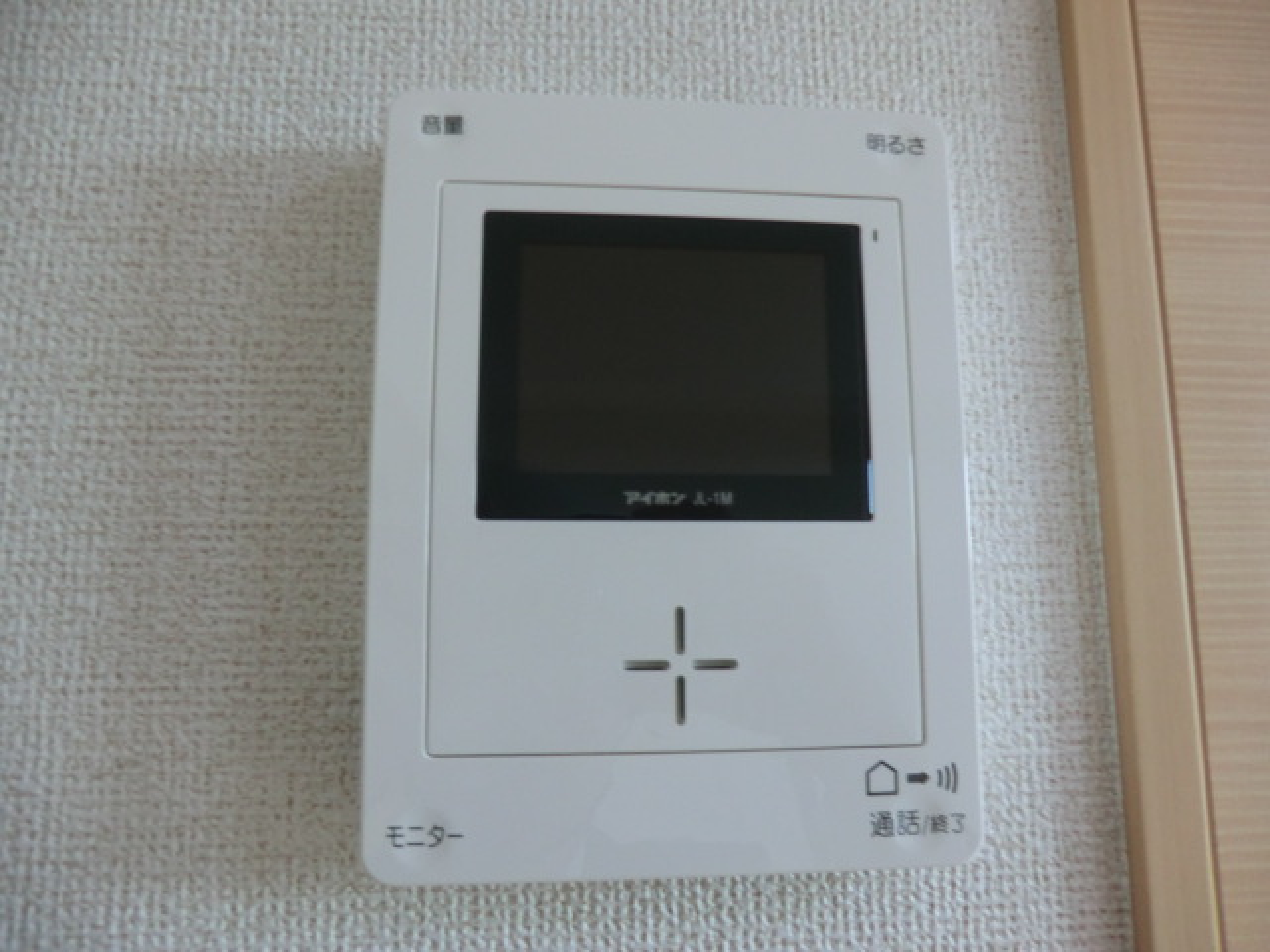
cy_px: 476
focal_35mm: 24
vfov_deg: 56.8
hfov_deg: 71.6
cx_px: 635
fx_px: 881
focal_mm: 4.3
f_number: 3.2
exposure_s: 1/60
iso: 125
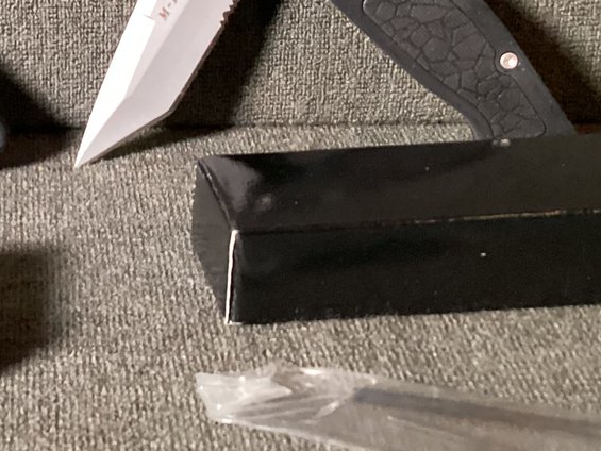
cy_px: 145
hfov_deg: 22.8
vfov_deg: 17.7
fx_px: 1441
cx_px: 38
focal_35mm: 83
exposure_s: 1/33
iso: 400
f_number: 2.4
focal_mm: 3.3
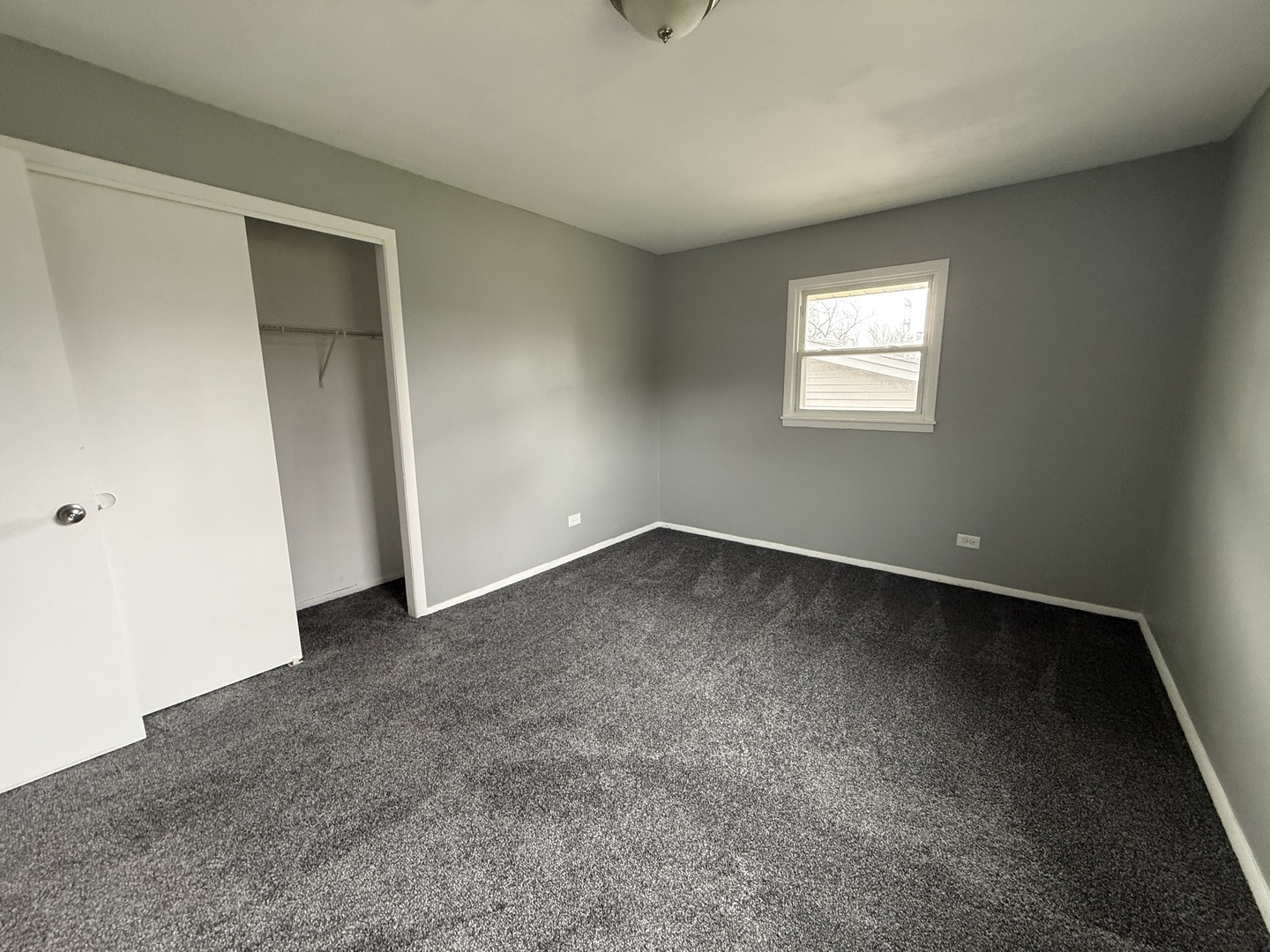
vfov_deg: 85.7
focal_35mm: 14
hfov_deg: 102.1
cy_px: 476
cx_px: 635
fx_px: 514
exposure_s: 1/66
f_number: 2.2
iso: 320
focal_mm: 2.22
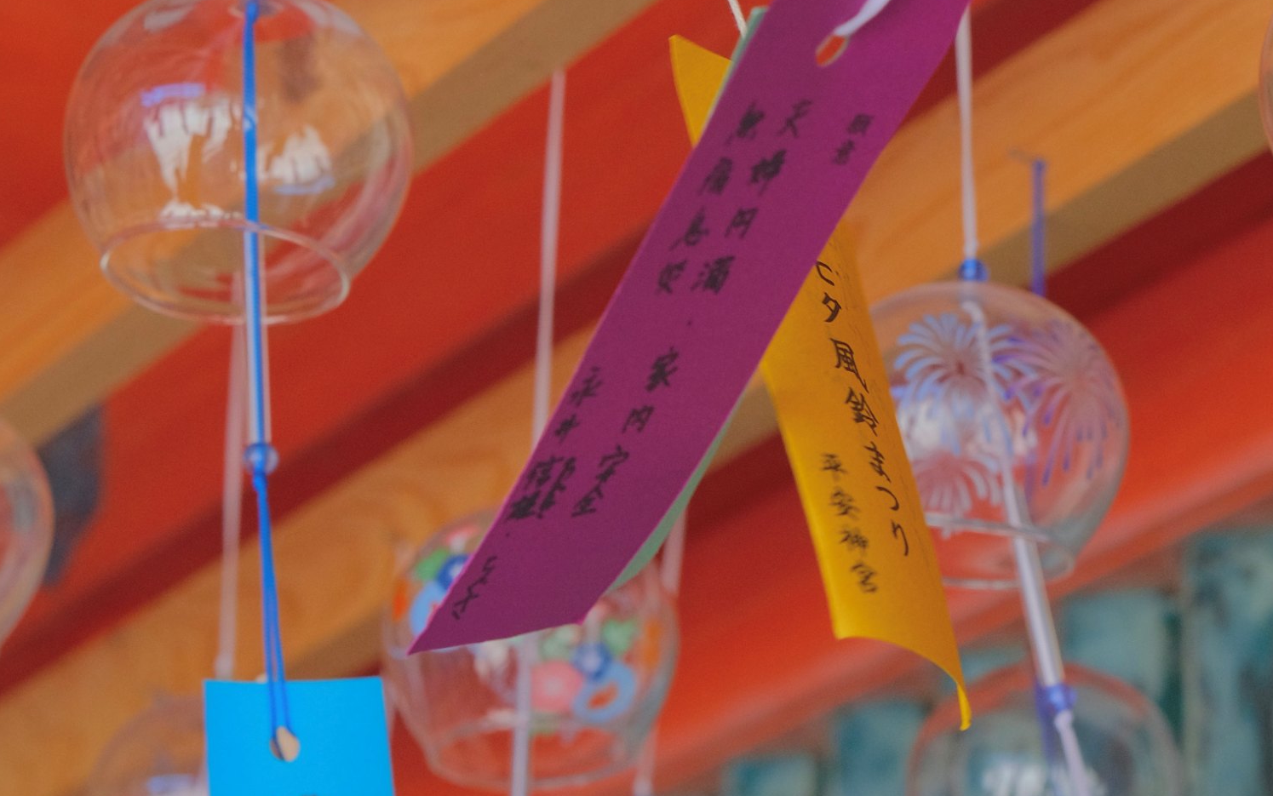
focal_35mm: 134
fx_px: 4650
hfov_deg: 15.6
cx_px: 623
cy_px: -13
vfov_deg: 9.7
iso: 800
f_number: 5
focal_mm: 42.9
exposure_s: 1/340
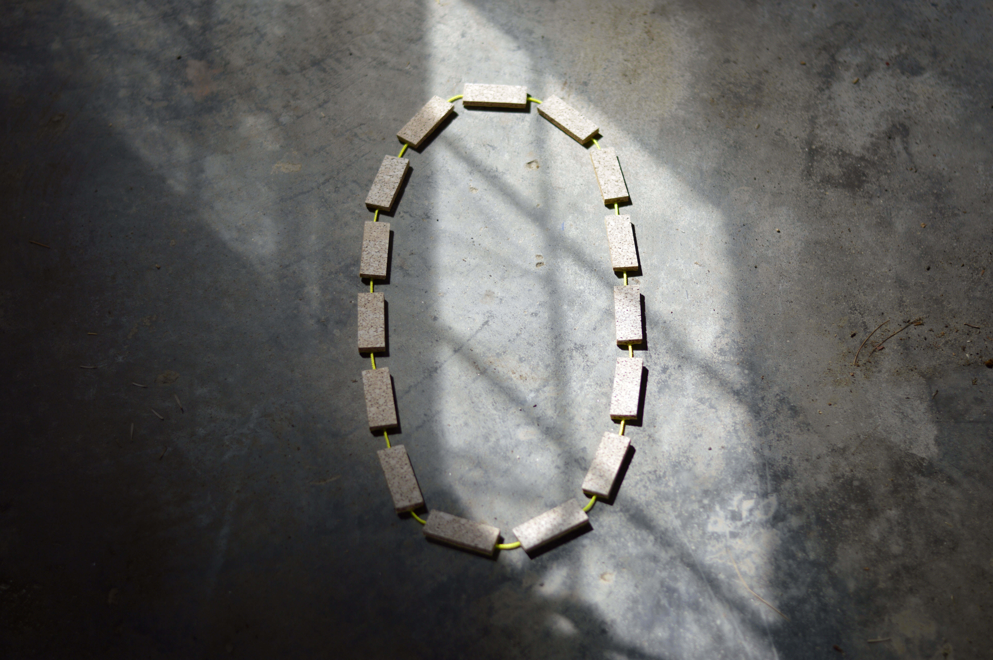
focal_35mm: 75
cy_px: 330
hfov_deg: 27.0
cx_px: 496
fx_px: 2067
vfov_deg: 18.1
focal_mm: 50
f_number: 1.8
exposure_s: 1/200
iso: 100
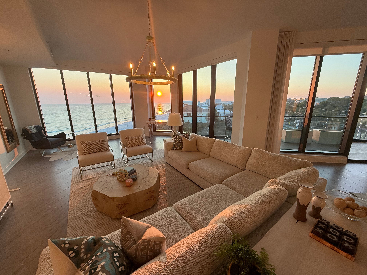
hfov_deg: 102.1
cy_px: 138
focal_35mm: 14
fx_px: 148
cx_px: 184
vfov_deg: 85.7
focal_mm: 2.22
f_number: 2.2
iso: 80
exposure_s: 1/120
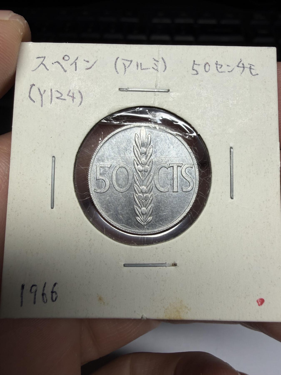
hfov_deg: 53.1
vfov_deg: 67.3
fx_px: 281
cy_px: 188
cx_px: 140
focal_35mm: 26
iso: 40
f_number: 2.2
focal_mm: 2.22
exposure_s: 1/165
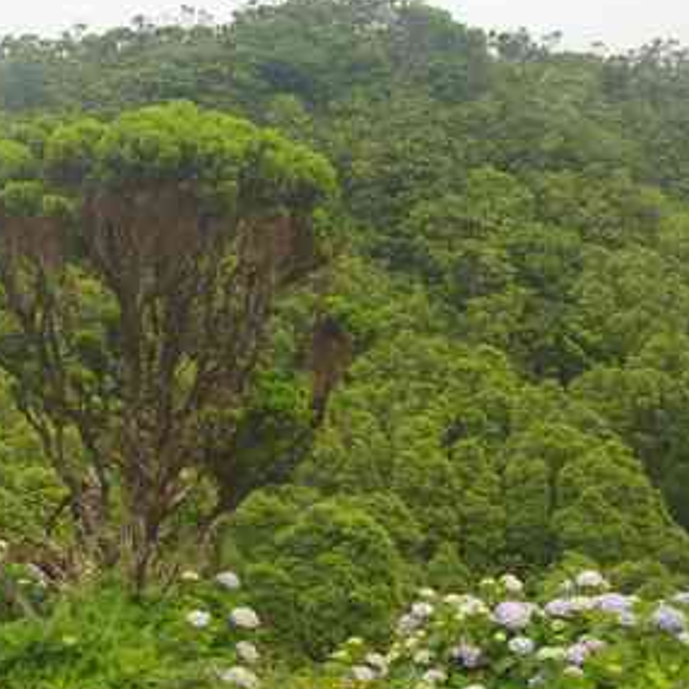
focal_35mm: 93
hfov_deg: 17.8
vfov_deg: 18.5
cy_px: 518
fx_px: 2105
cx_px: -102
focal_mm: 21
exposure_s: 1/50
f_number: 11
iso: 200
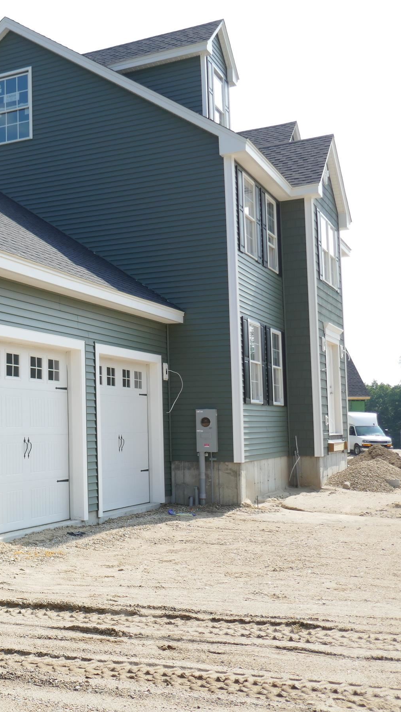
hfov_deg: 23.1
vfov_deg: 44.6
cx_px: -120
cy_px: 353
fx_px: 870
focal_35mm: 46
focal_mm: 10.5
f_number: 3.1
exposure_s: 1/1000
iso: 125
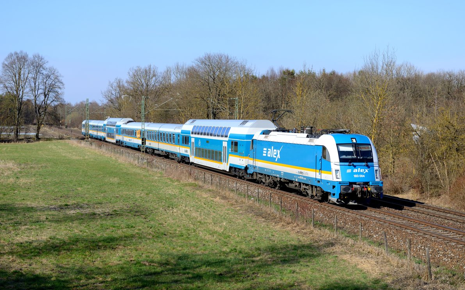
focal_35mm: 72
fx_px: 912
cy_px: 149
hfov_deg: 28.6
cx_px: 234
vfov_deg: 18.1
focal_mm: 70
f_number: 5.6
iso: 250
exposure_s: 1/1600
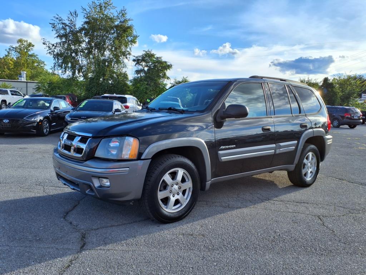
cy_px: 138
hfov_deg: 65.3
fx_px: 285
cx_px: 183
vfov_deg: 51.4
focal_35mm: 27
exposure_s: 1/1250
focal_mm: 3.58
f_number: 1.9
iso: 40
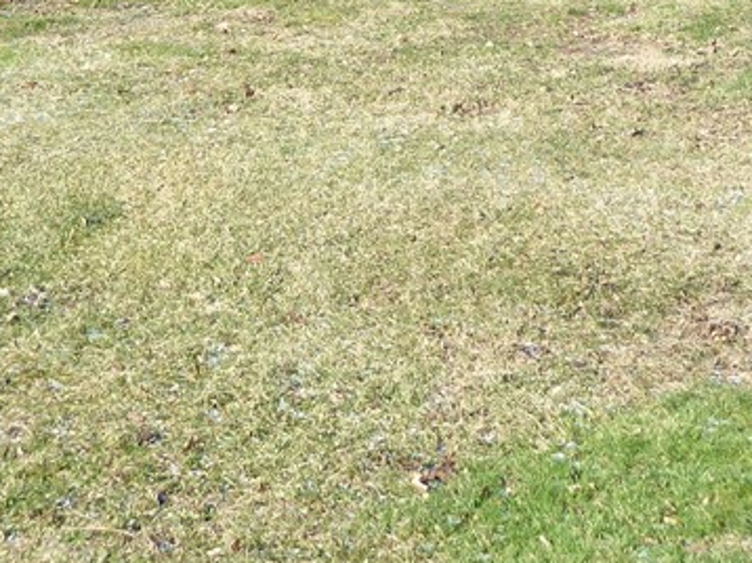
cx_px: 481
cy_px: -153
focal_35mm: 83
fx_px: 1802
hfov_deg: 23.5
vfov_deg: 16.8
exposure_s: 1/320
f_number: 3.5
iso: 80
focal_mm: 5
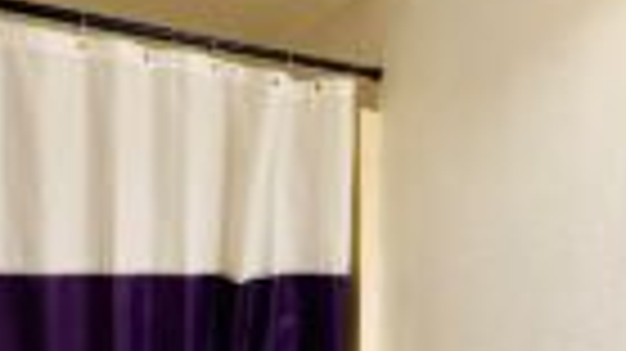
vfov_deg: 26.1
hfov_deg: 46.3
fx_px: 730
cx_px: 351
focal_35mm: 44
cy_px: 320
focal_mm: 2.22
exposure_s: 1/120
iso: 320
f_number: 2.2
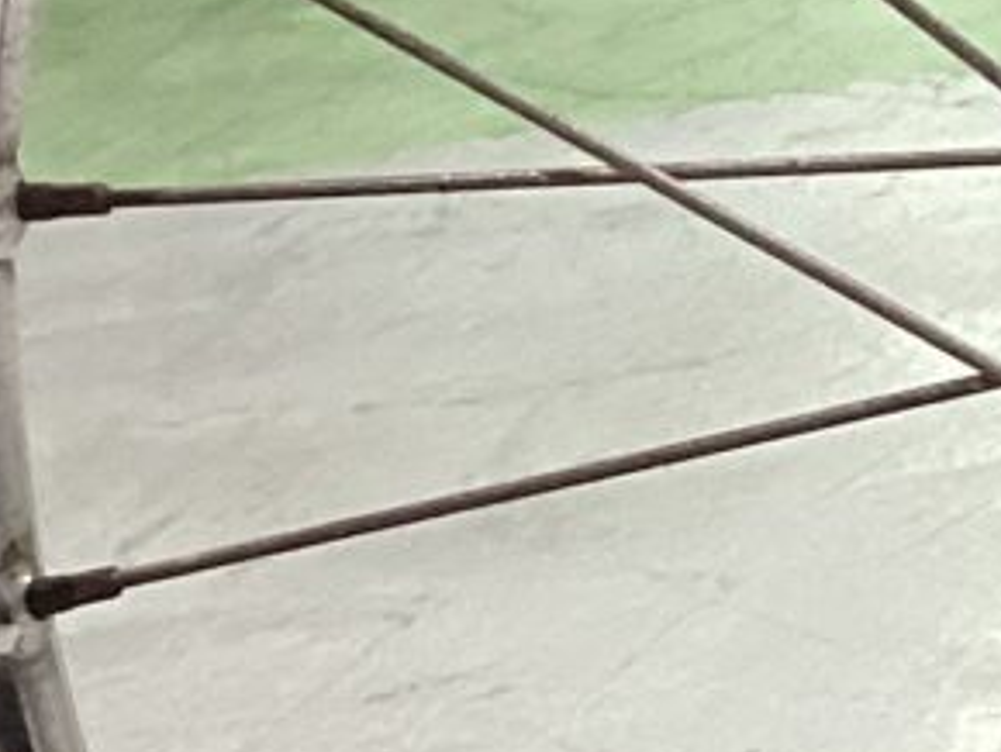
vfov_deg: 7.3
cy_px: 307
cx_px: 2233
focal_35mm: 205
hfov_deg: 8.9
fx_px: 5933
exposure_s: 1/60
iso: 160
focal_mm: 3.3
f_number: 2.4
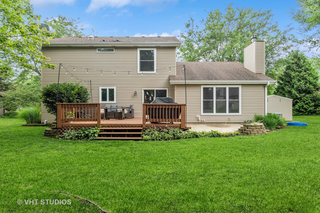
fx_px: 160
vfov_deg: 67.4
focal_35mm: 18
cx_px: 160
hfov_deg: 90.0
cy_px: 106
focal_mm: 12
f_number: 8
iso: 250
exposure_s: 1/50
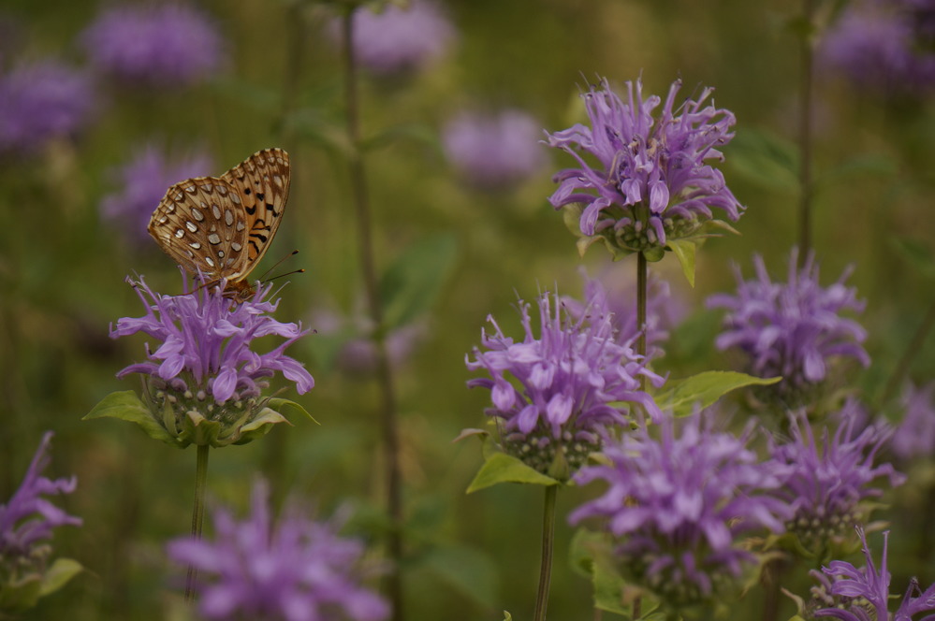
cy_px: 310
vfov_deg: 4.4
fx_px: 8173
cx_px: 468
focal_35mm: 315
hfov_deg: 6.5
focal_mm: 210
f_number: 6.3
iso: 200
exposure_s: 1/640
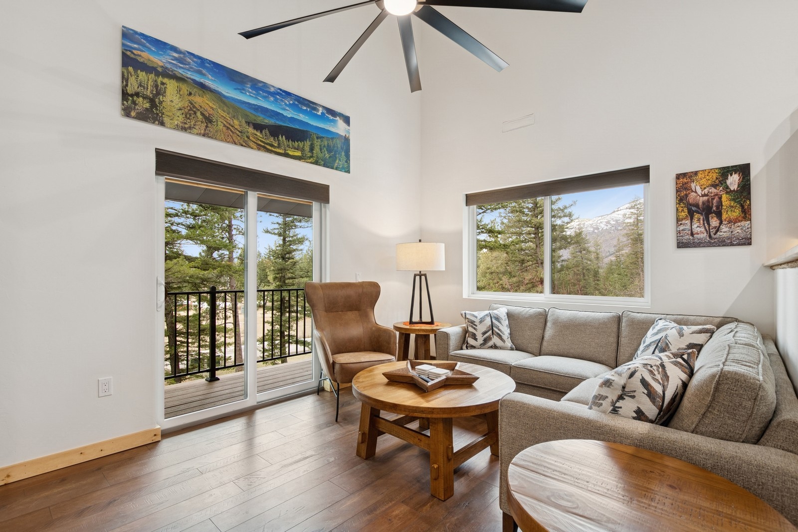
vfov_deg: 73.7
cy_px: 266
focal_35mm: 16
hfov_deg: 96.7
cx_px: 399
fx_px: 355
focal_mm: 11
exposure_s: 1/13
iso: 100
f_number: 6.3
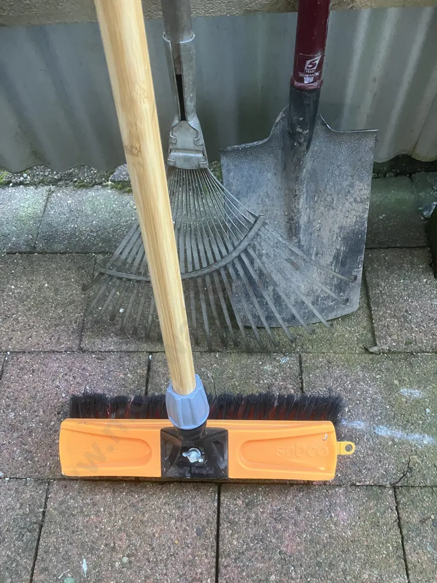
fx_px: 471
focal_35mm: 28
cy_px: 292
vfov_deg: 63.4
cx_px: 218
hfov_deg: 49.7
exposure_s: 1/55
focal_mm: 3.99
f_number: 1.8
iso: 320
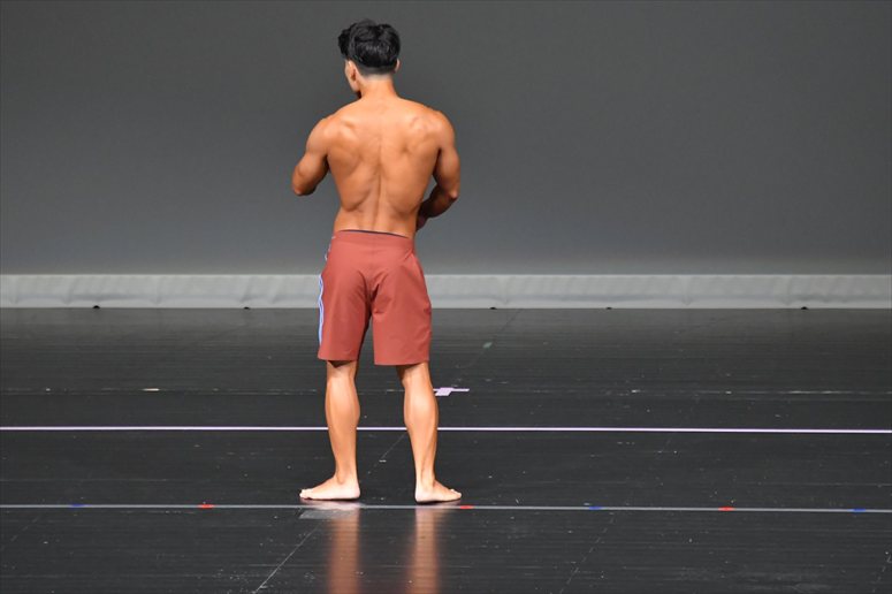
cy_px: 297
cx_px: 446
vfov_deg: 4.0
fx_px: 8544
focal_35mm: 345
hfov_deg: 6.0
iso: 5000
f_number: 5.6
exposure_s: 1/400
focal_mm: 230
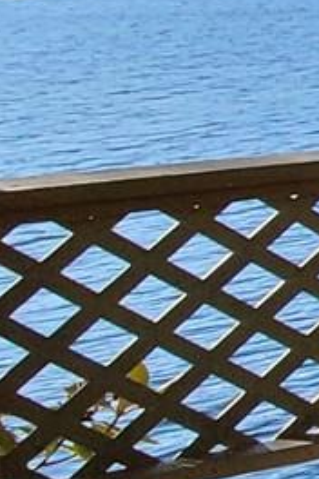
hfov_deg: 5.9
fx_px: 1396
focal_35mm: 105
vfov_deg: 19.2
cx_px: 1696
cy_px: 64
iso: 50
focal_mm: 2.2
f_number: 2.2
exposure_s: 1/640
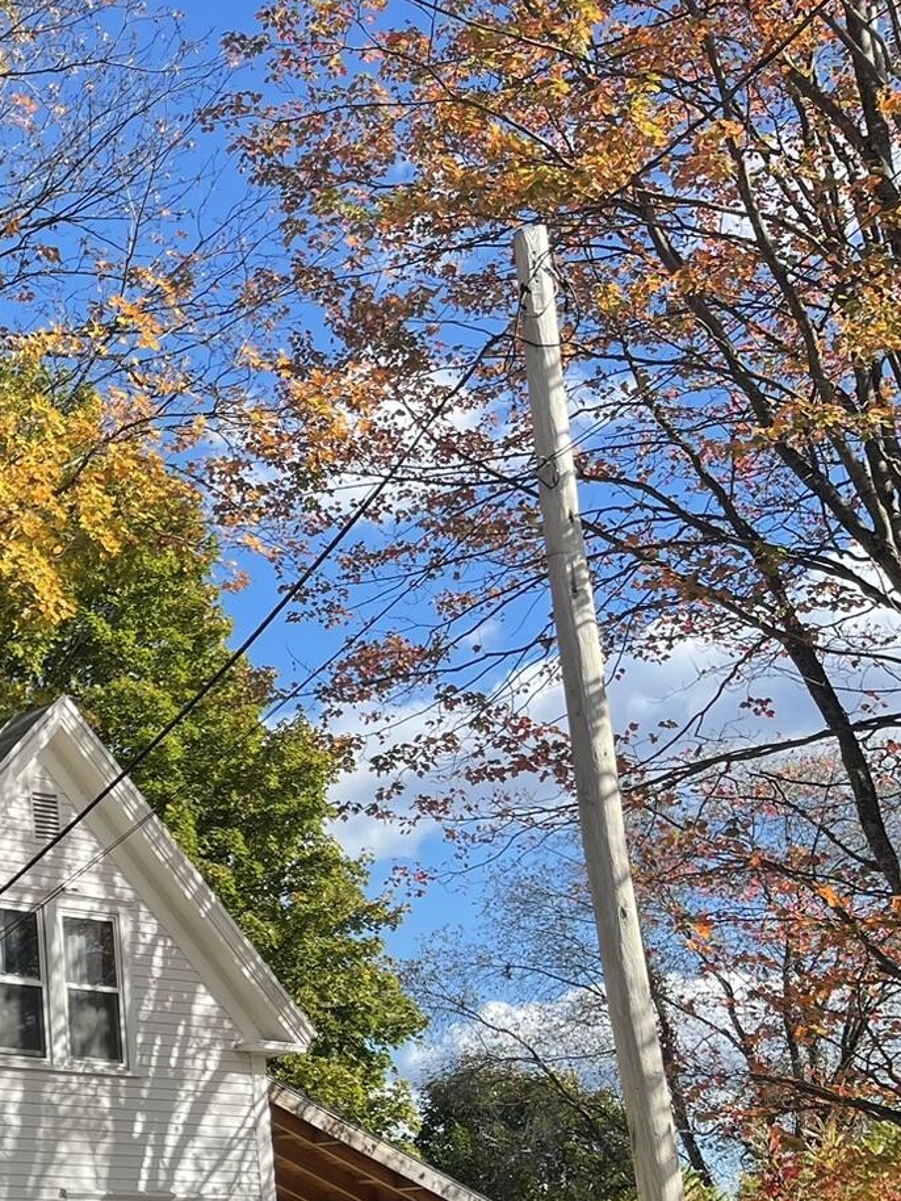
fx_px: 1943
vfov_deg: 33.5
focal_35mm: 56
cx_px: -377
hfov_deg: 22.4
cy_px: 929
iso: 32
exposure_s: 1/1642
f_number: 1.6
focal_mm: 5.1
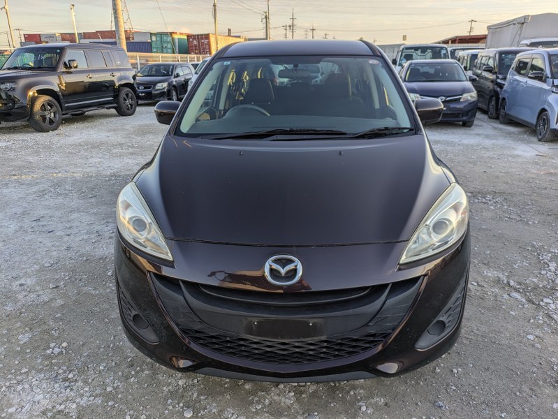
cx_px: 279
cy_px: 210
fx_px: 403
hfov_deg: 69.4
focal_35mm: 25
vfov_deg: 54.9
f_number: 1.89
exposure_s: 1/515
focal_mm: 5.43
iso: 50
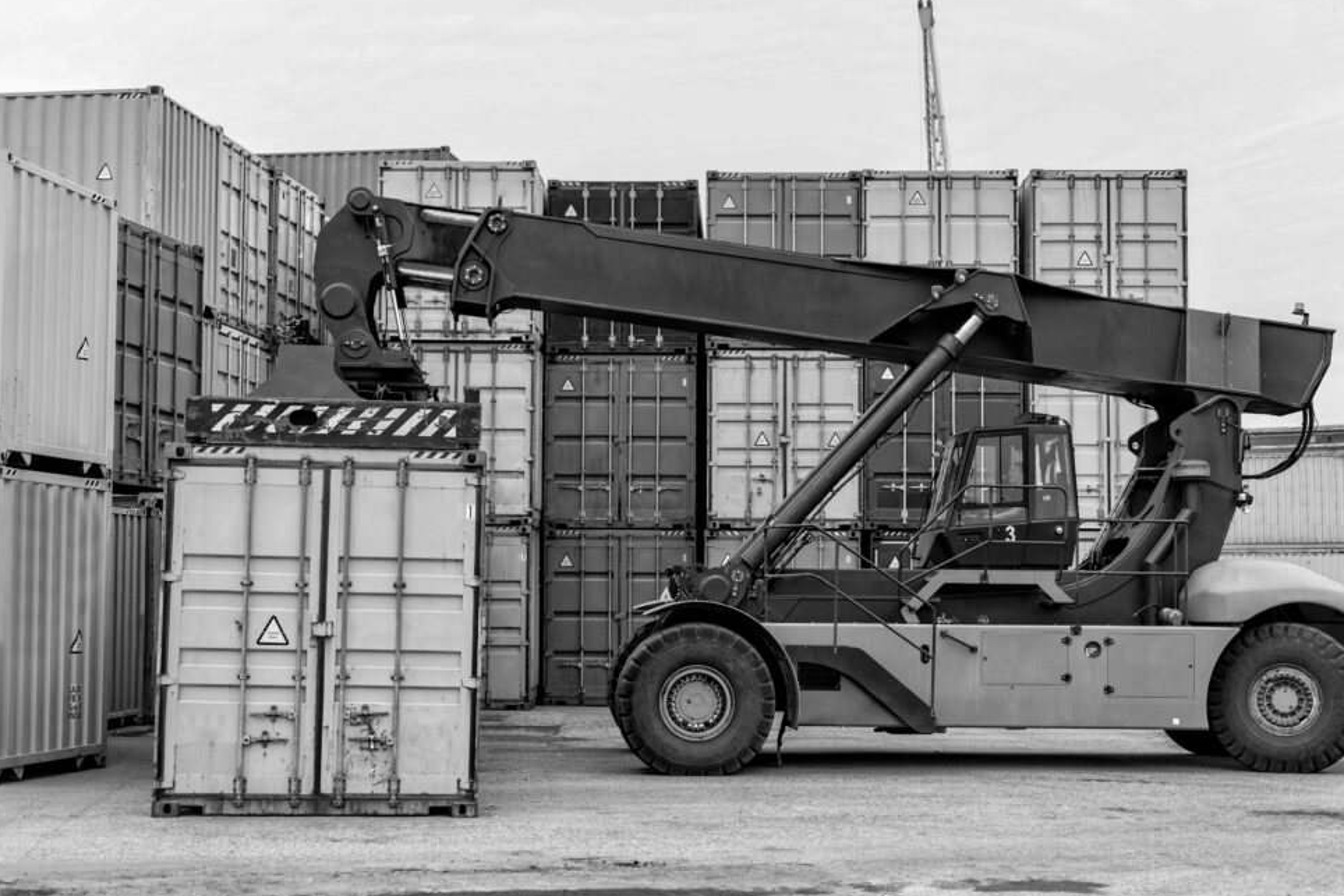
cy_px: 466
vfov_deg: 26.5
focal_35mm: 51
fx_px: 1904
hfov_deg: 38.9
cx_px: 686
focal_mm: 48
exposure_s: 1/800
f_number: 2.8
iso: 200
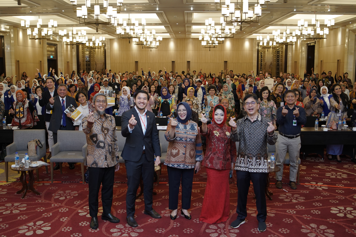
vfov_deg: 37.9
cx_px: 178
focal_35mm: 35
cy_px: 118
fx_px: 346
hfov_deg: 54.4
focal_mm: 35
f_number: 3.2
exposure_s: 1/125
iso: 1600
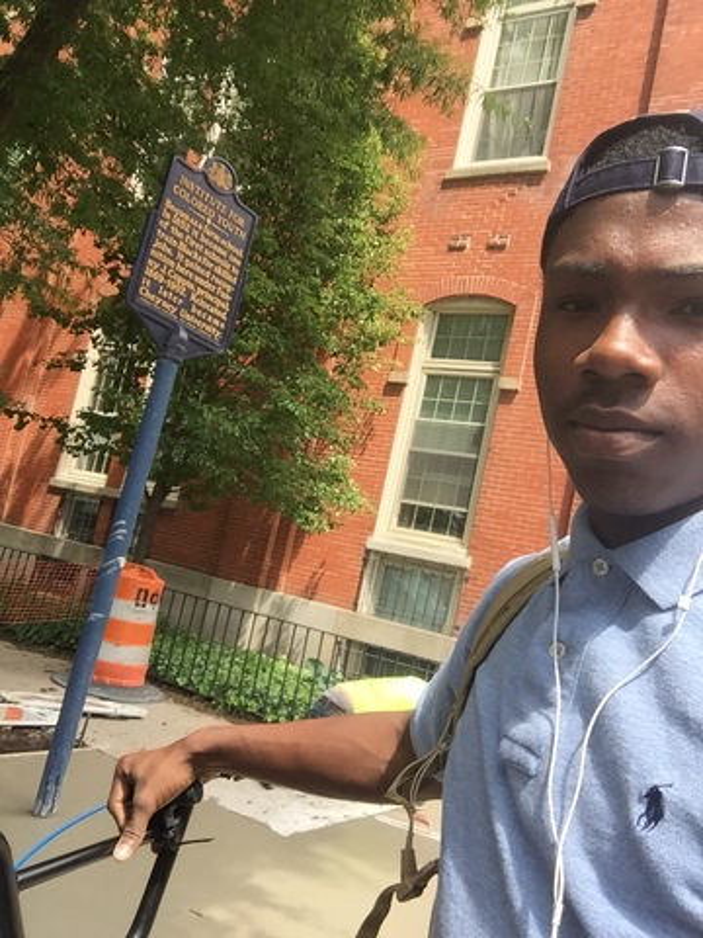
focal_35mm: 31
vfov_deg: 58.4
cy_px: 469
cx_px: 352
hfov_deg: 45.4
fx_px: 839
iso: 32
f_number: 2.2
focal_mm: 2.65
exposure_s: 1/316
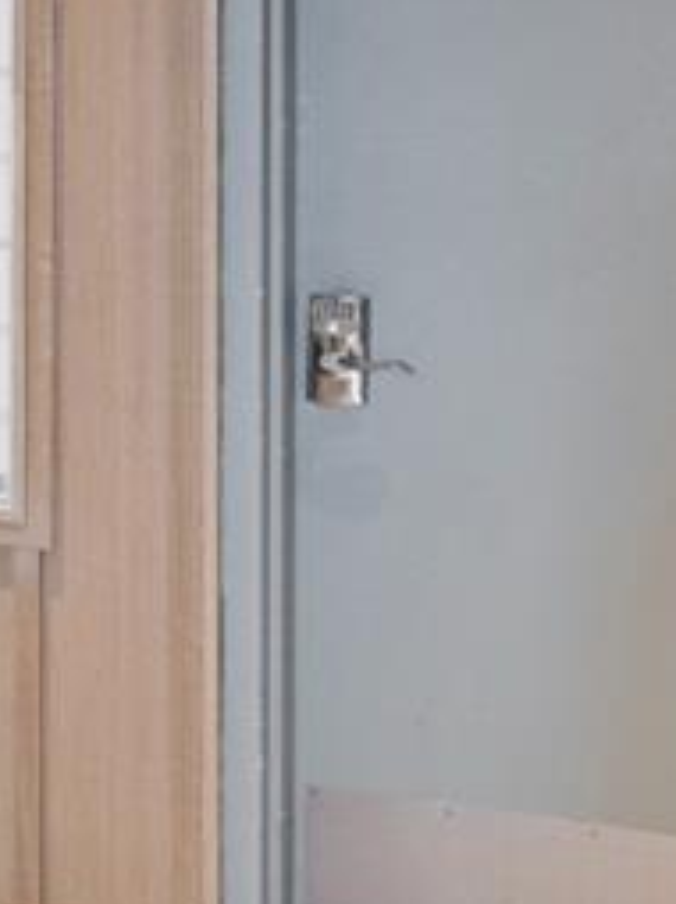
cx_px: -1277
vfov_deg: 21.3
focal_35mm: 91
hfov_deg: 11.2
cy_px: 199
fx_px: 2373
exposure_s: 1/3
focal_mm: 16
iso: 800
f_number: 8
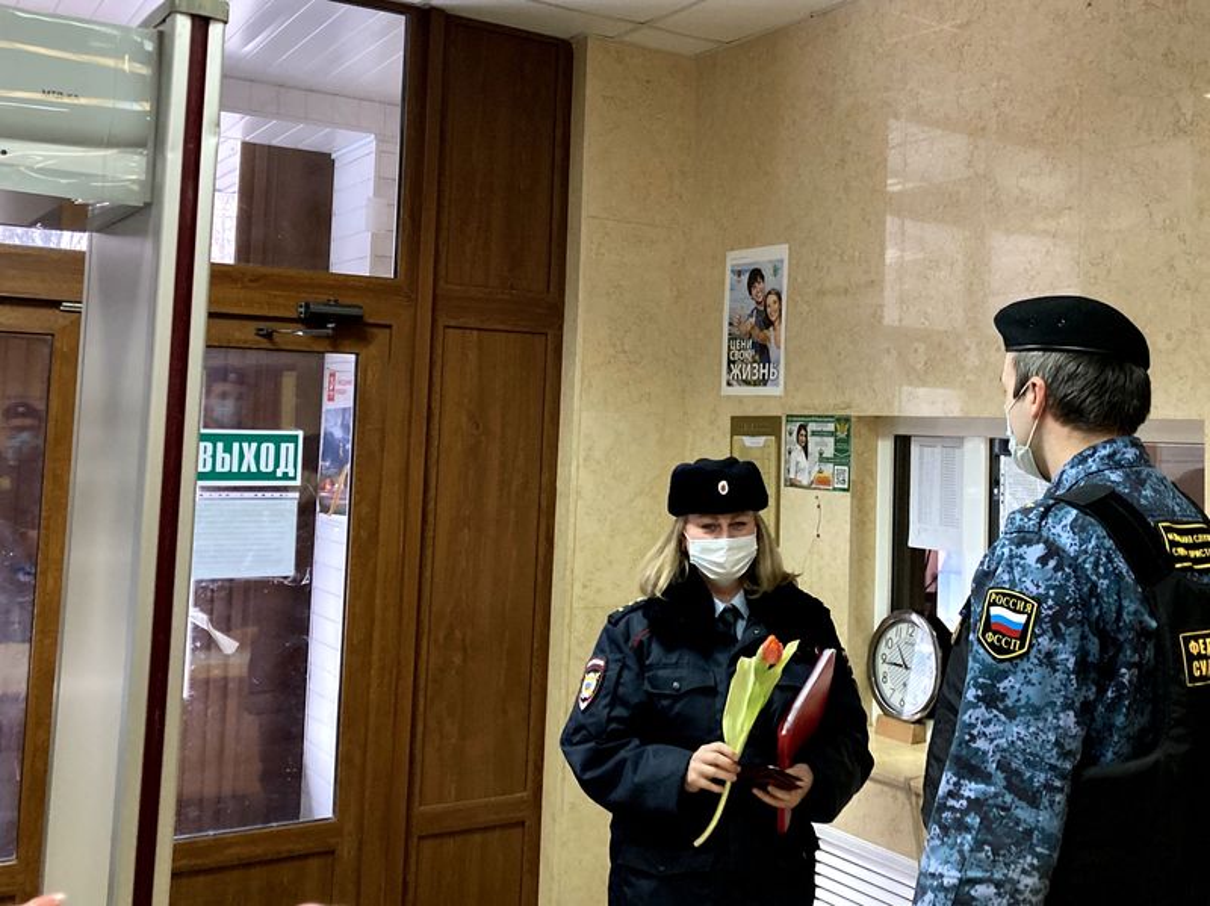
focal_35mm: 28
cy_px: 453
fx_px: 978
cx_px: 605
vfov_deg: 49.7
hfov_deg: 63.5
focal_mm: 3.99
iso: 250
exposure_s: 1/50
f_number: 1.8
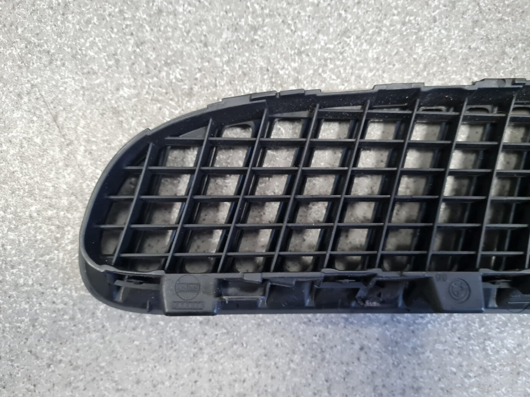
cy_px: 198
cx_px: 265
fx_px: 398
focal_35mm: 26
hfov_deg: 67.3
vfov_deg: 53.1
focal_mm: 5.4
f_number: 1.8
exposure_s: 1/50
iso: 320
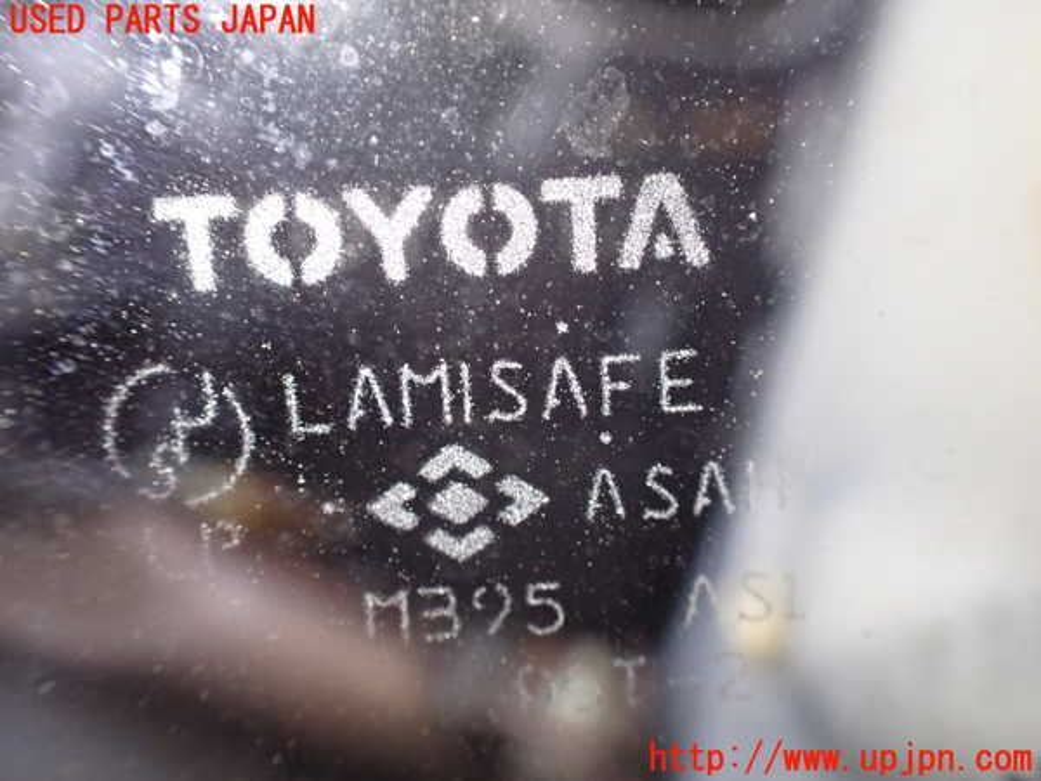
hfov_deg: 60.0
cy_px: 390
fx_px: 902
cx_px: 520
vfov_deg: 46.8
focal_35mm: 30
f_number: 2.3
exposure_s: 1/100
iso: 800
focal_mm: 5.4
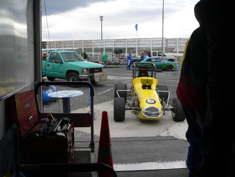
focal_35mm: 36
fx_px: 244
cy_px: 88
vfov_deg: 39.7
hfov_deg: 51.3
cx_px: 118
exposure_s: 1/400
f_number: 2.8
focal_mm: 6
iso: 100
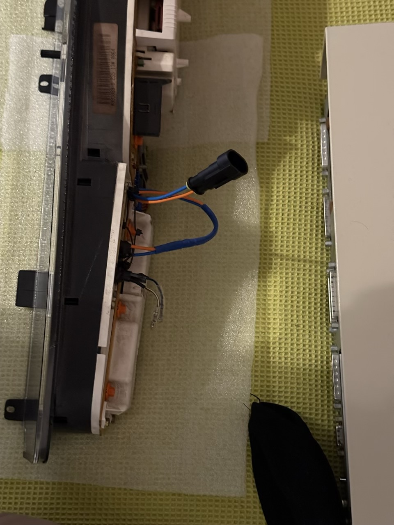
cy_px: 262
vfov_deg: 39.7
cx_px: 197
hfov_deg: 30.3
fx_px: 728
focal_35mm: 48
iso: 800
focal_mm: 6.76
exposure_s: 1/20
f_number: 1.78
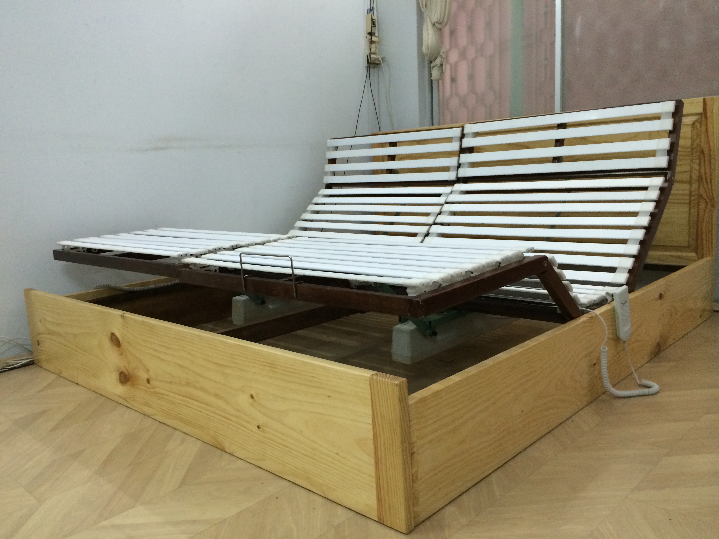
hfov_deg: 60.0
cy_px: 270
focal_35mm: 30
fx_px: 623
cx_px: 360
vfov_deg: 46.8
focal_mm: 4.12
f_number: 2.2
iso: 320
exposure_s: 1/33
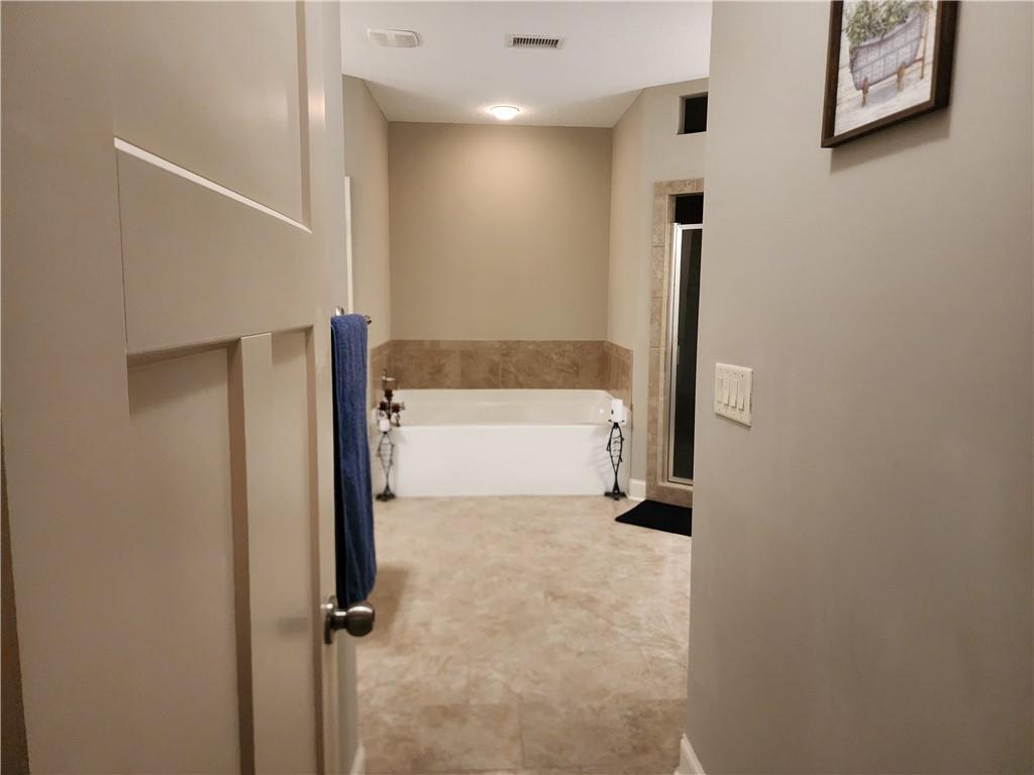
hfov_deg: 73.9
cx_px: 517
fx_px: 687
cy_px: 388
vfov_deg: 58.9
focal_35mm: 23
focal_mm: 6.4
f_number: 1.8
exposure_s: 1/120
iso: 1000
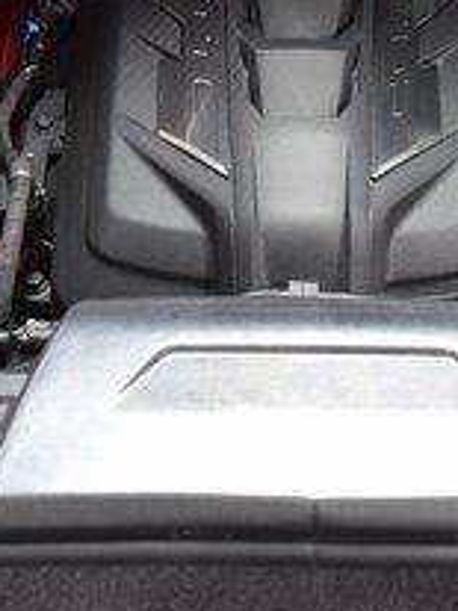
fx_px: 1890
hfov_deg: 13.8
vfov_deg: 18.3
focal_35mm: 107
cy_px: 173
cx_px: 316
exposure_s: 1/15
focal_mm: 24
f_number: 5.6
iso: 1600
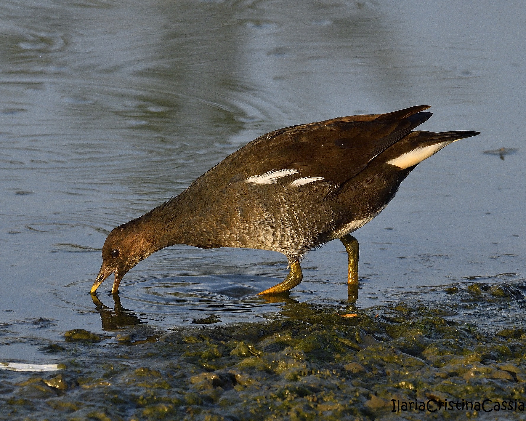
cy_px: 211
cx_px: 273
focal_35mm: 903
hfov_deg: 2.1
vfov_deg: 1.7
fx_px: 14058
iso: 900
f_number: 8
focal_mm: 400
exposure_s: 1/1000
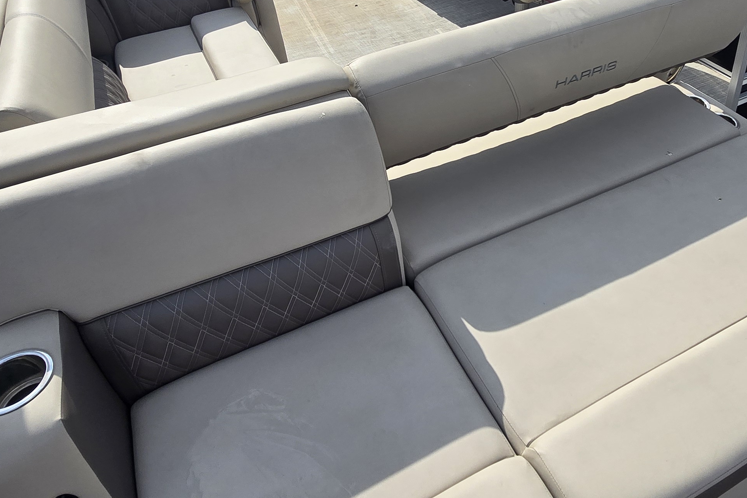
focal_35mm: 28
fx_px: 581
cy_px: 160
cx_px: 472
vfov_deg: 45.6
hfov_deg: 64.4
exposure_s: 1/2216
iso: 50
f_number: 2.2
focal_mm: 2.2
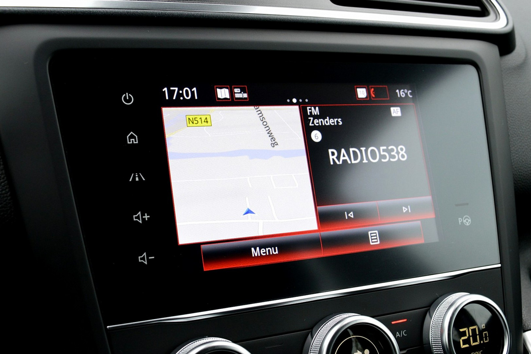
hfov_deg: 43.6
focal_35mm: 45
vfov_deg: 29.9
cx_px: 266
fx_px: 664
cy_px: 177
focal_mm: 30
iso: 800
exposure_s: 1/60
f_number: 8
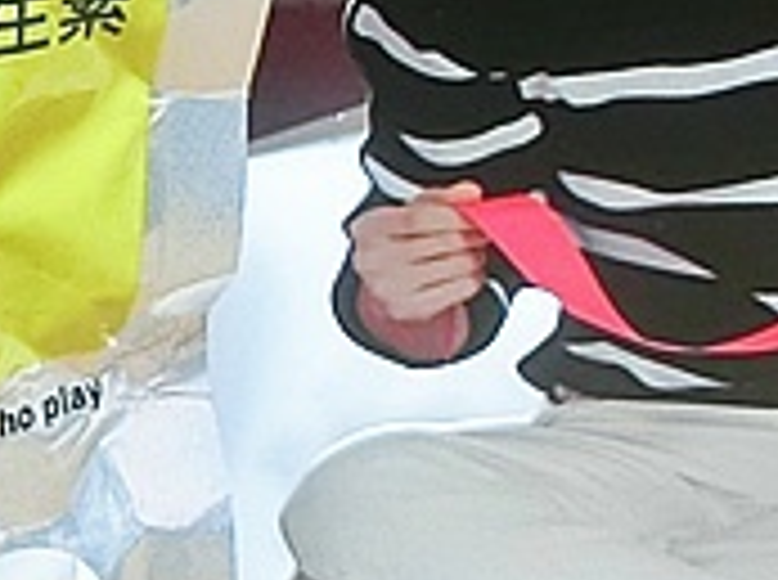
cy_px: 225
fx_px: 3118
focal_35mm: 139
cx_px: 76
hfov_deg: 14.1
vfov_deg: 10.6
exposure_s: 1/40
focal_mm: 5.36
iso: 400
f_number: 3.5
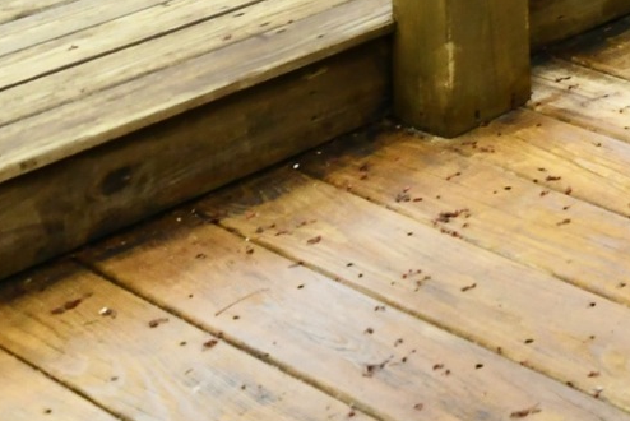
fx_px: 1523
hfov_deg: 14.6
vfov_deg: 12.0
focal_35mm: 87
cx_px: 1521
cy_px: -649
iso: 640
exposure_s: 1/160
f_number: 6.3
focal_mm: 14
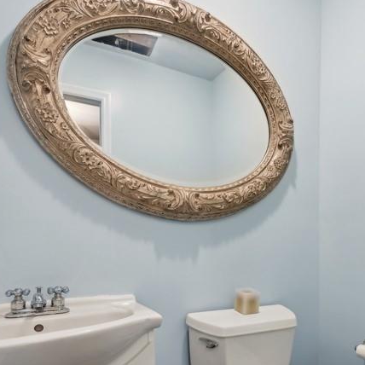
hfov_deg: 62.3
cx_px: 221
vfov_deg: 61.5
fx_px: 298
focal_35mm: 25
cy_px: 240
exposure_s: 1.6
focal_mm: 14
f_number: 11
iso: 100
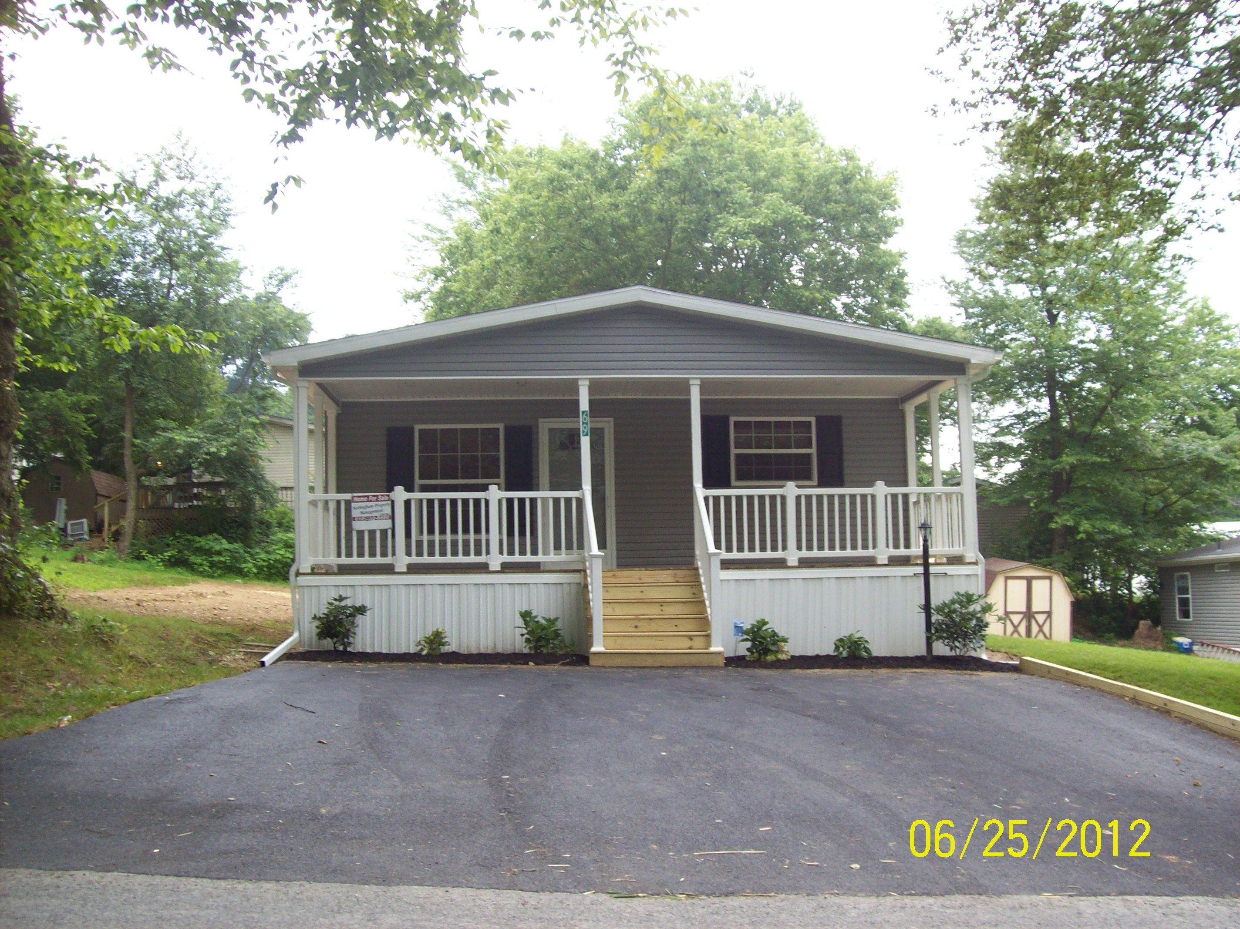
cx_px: 620
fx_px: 1289
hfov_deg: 51.4
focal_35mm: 36
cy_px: 464
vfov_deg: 39.6
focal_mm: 6
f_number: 2.7
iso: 80
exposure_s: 1/75.8
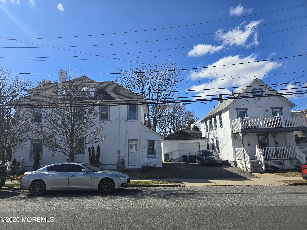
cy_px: 115
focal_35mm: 23
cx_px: 154
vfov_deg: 58.9
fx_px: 204
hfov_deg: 73.9
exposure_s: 1/890
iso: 12
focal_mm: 6.3
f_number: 1.7
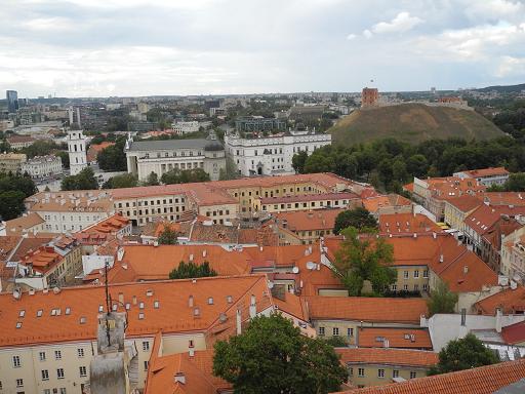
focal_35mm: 35
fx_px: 531
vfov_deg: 40.7
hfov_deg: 52.6
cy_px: 197
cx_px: 262
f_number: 3.2
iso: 100
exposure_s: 1/500
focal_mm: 7.4
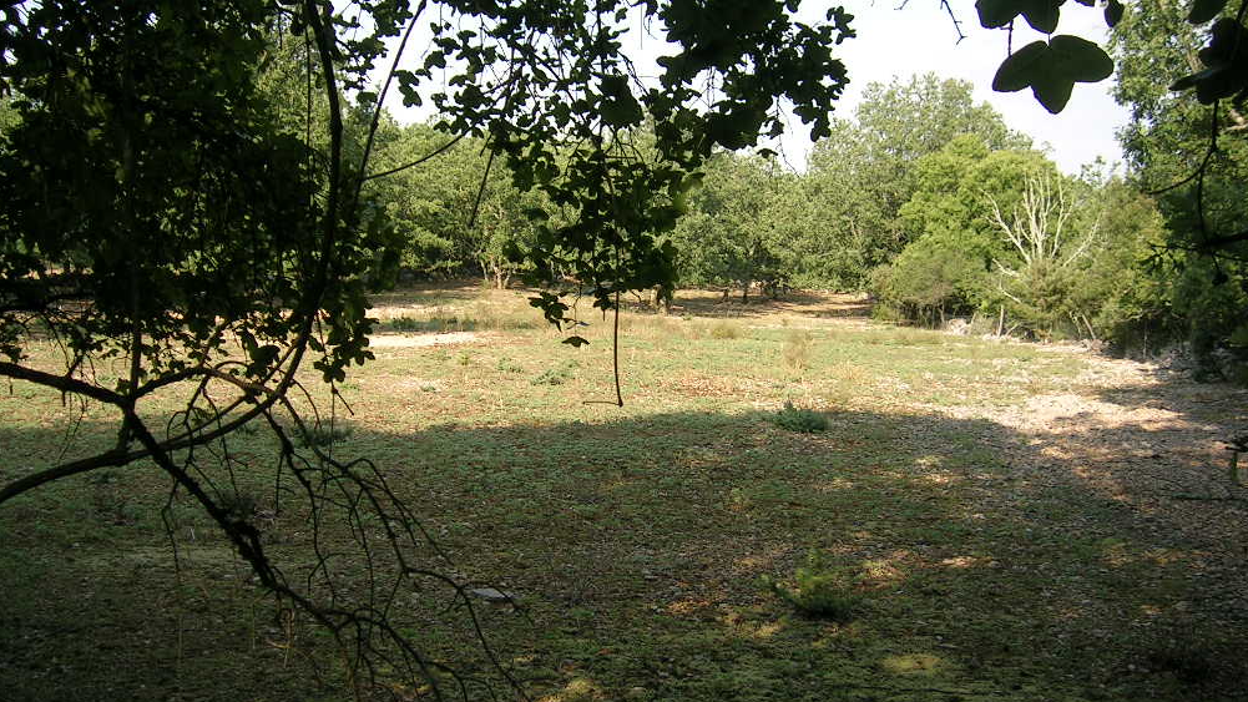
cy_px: 319
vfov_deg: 30.4
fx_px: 1291
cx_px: 633
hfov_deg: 51.6
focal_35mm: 39
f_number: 2.8
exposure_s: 1/394
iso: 50
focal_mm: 5.4
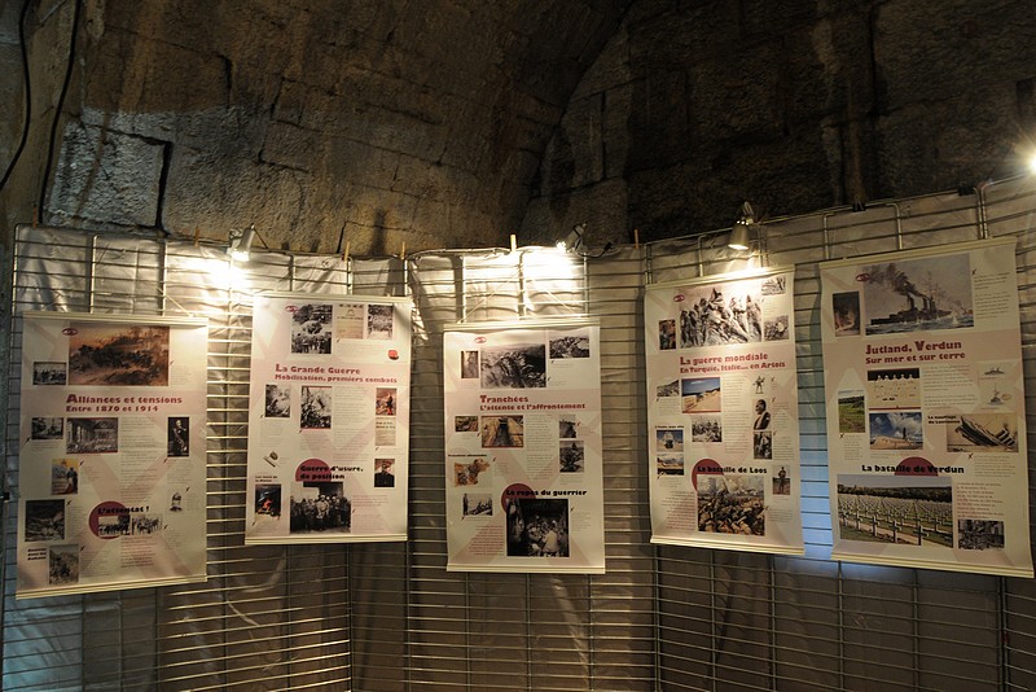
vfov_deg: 48.0
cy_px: 346
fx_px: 777
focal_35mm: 27
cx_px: 518
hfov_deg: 67.4
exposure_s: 1/2
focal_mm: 18
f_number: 11
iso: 640
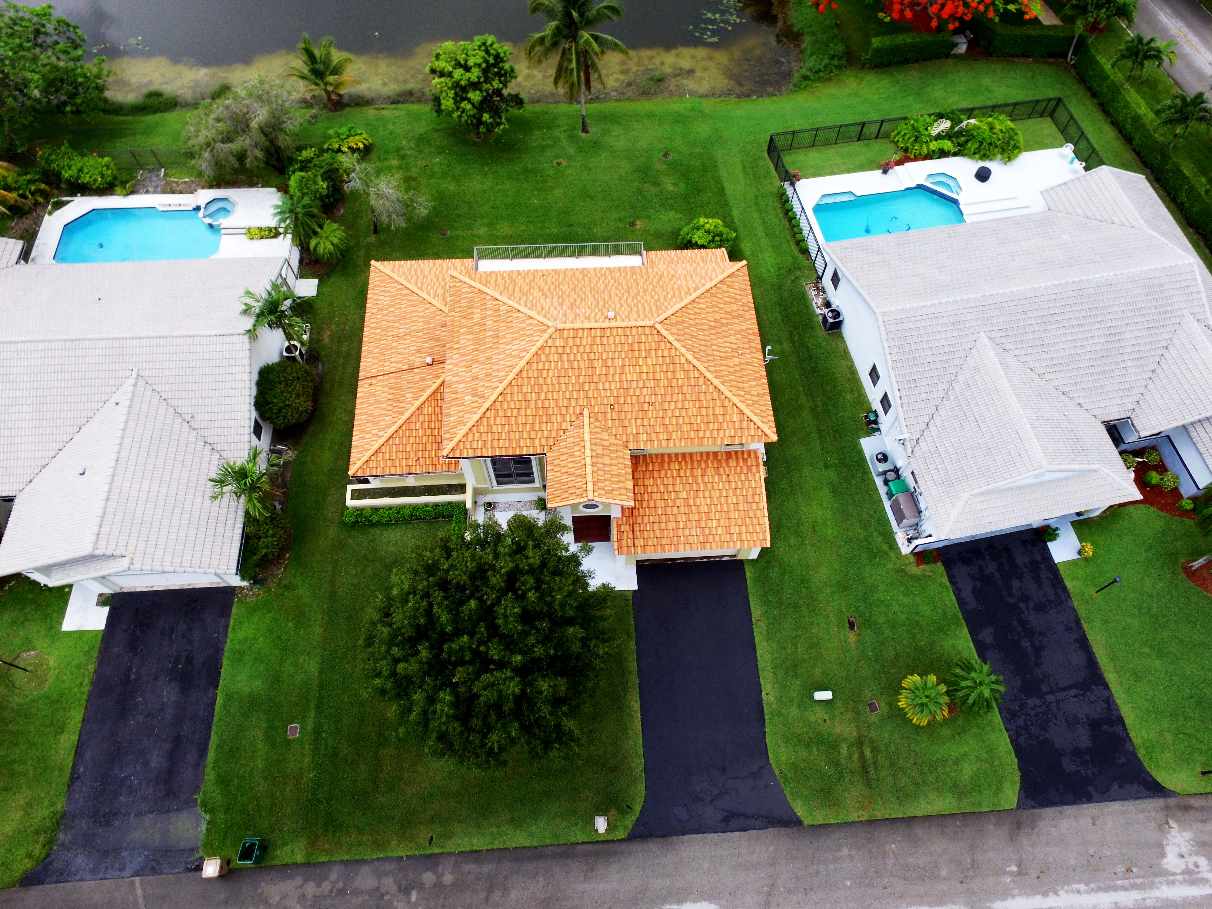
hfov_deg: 81.7
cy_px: 454
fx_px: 700
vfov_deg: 66.0
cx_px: 606
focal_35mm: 20
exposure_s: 1/450
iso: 100
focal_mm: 3.61
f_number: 2.8
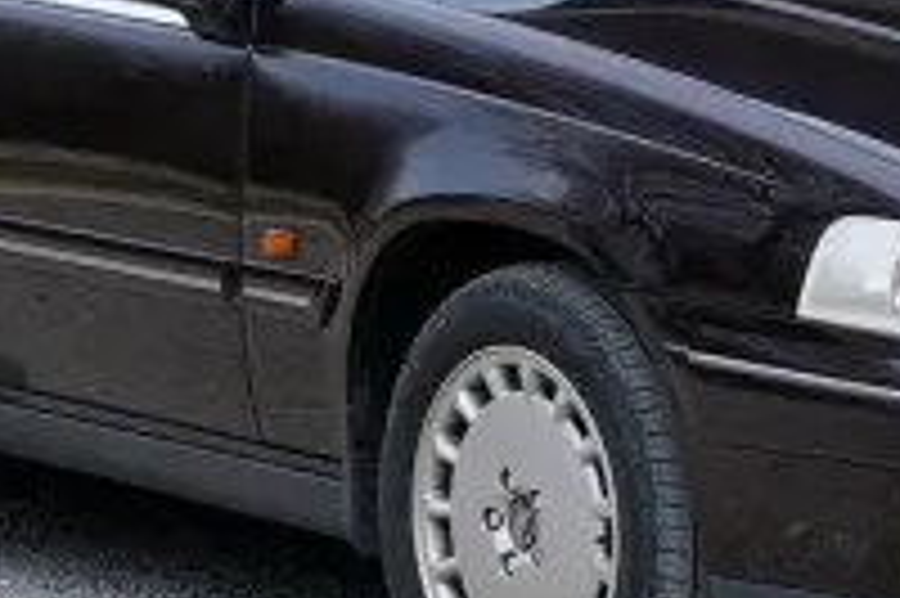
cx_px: 634
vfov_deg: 5.9
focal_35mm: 234
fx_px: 5845
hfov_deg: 8.8
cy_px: 67
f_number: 5.6
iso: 320
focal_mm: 48.4
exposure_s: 1/420
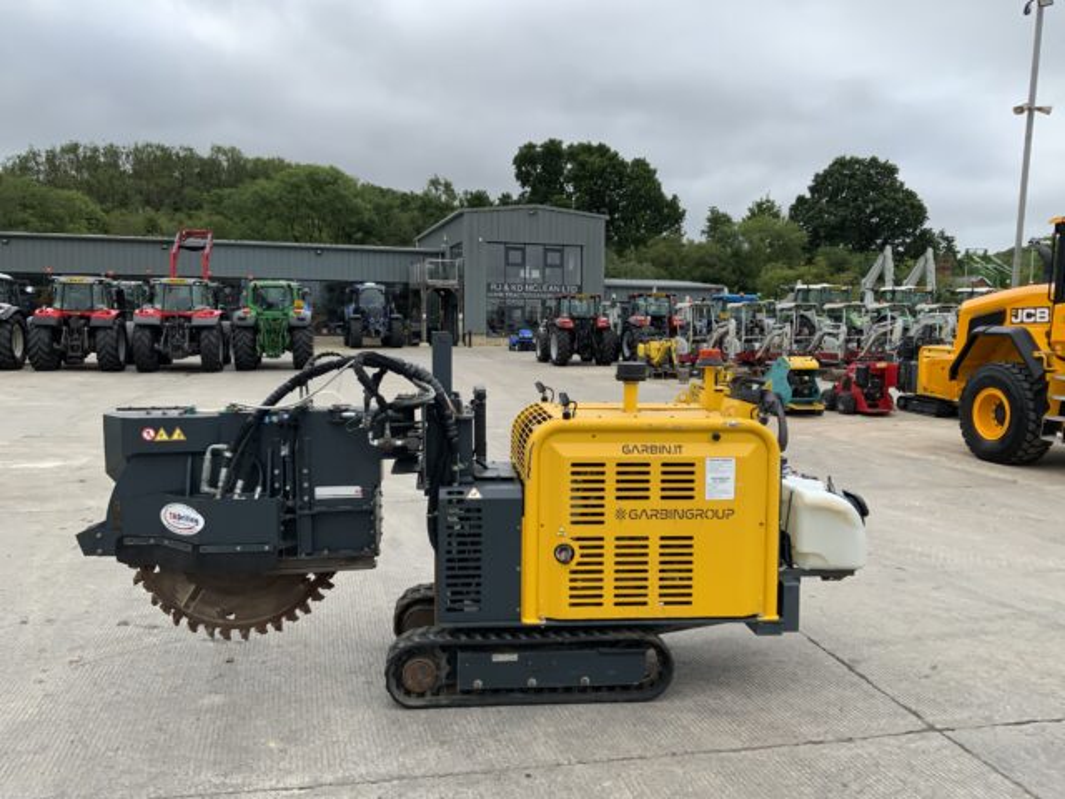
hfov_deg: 61.7
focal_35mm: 29
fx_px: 892
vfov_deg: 48.2
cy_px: 400
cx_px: 532
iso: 16
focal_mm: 3
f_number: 1.8
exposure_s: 1/1055
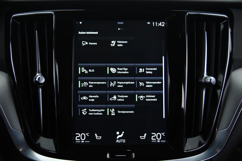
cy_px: 80
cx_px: 121
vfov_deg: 35.1
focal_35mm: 38
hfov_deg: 50.7
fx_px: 256
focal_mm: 38
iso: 4000
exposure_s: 1/40
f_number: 4
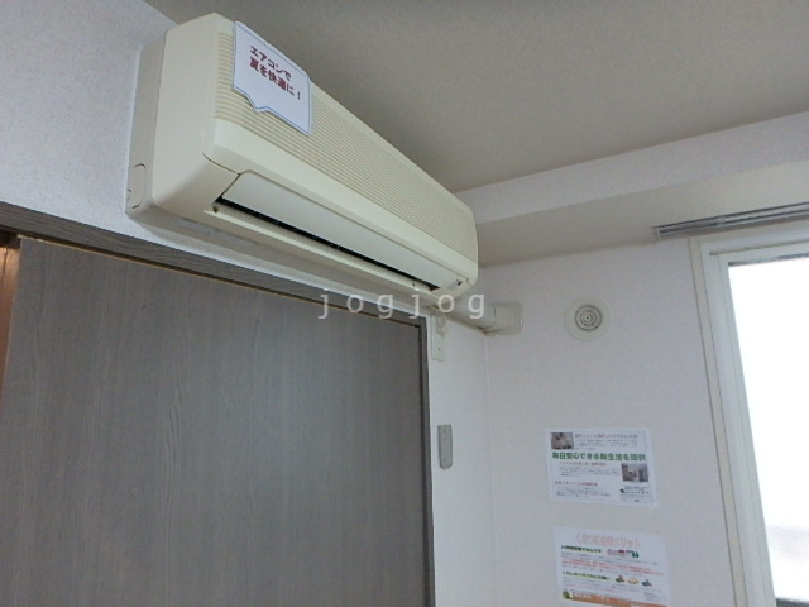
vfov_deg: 63.4
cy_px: 304
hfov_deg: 79.0
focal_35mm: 21
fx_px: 491
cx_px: 404
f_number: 3.5
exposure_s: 1/30
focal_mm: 3.7
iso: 800
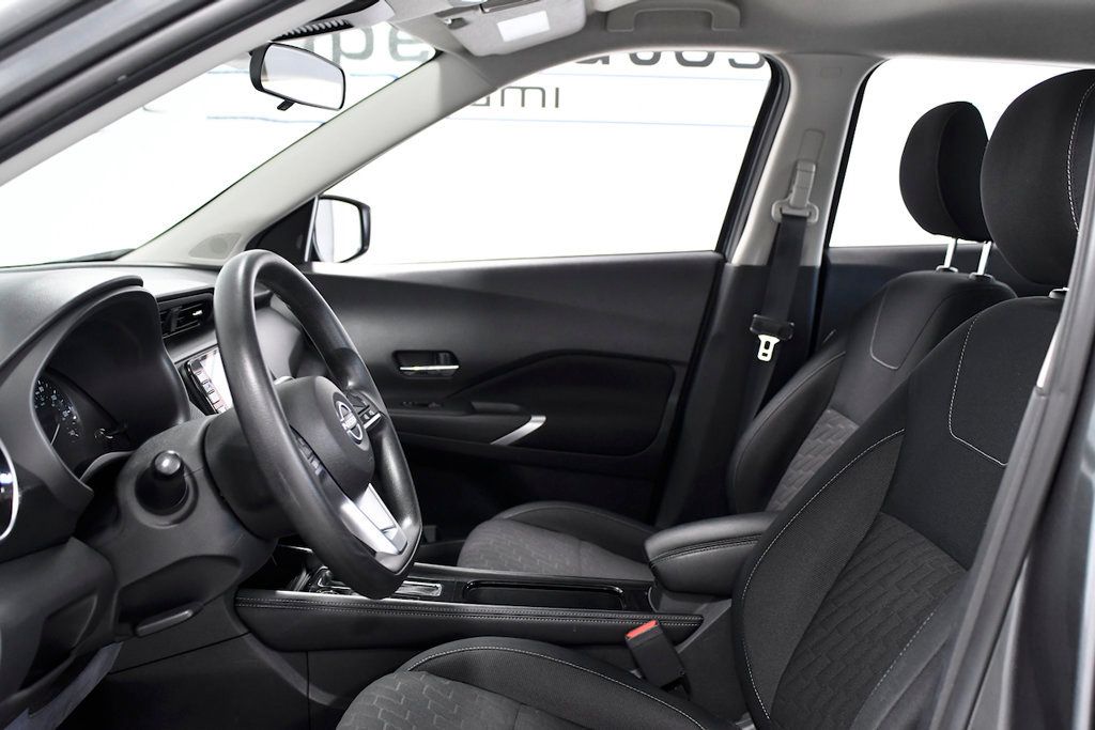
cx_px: 548
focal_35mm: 36
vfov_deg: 36.9
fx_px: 1095
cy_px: 365
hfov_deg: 53.1
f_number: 3.5
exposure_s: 1/200
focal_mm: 24
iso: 2000
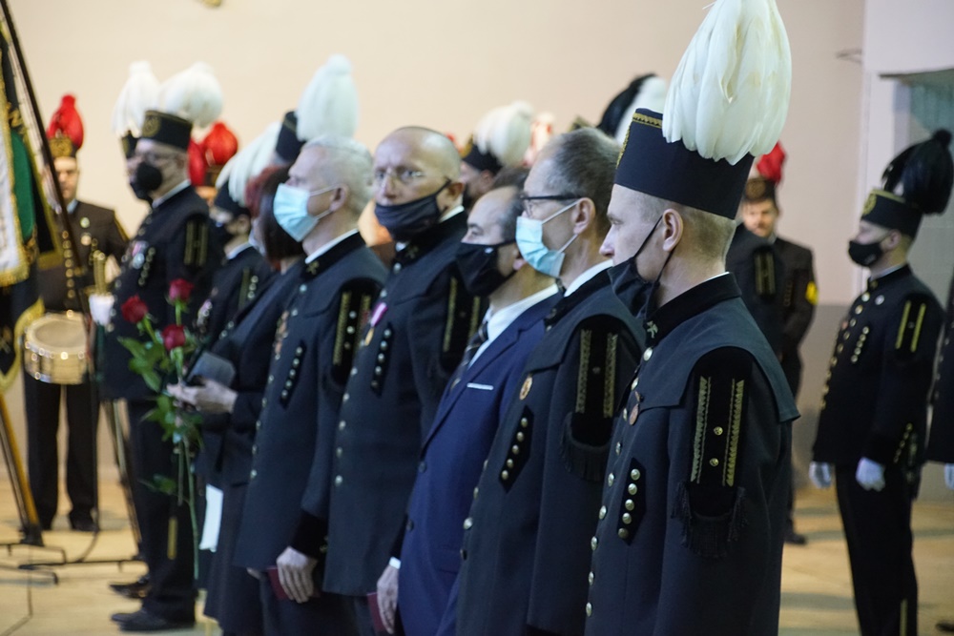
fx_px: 3975
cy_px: 318
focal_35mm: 150
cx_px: 477
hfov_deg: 13.7
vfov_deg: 9.2
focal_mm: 100
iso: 3200
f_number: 5.6
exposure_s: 1/20
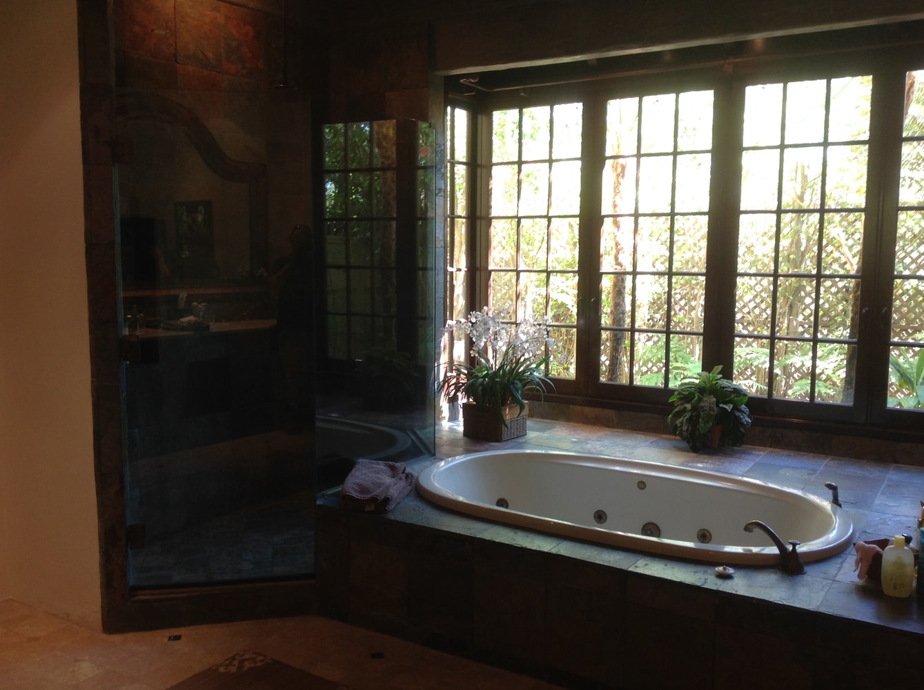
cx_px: 462
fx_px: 933
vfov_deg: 40.6
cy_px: 345
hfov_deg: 52.7
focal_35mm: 35
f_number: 2.4
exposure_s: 1/30
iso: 64
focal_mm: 4.28
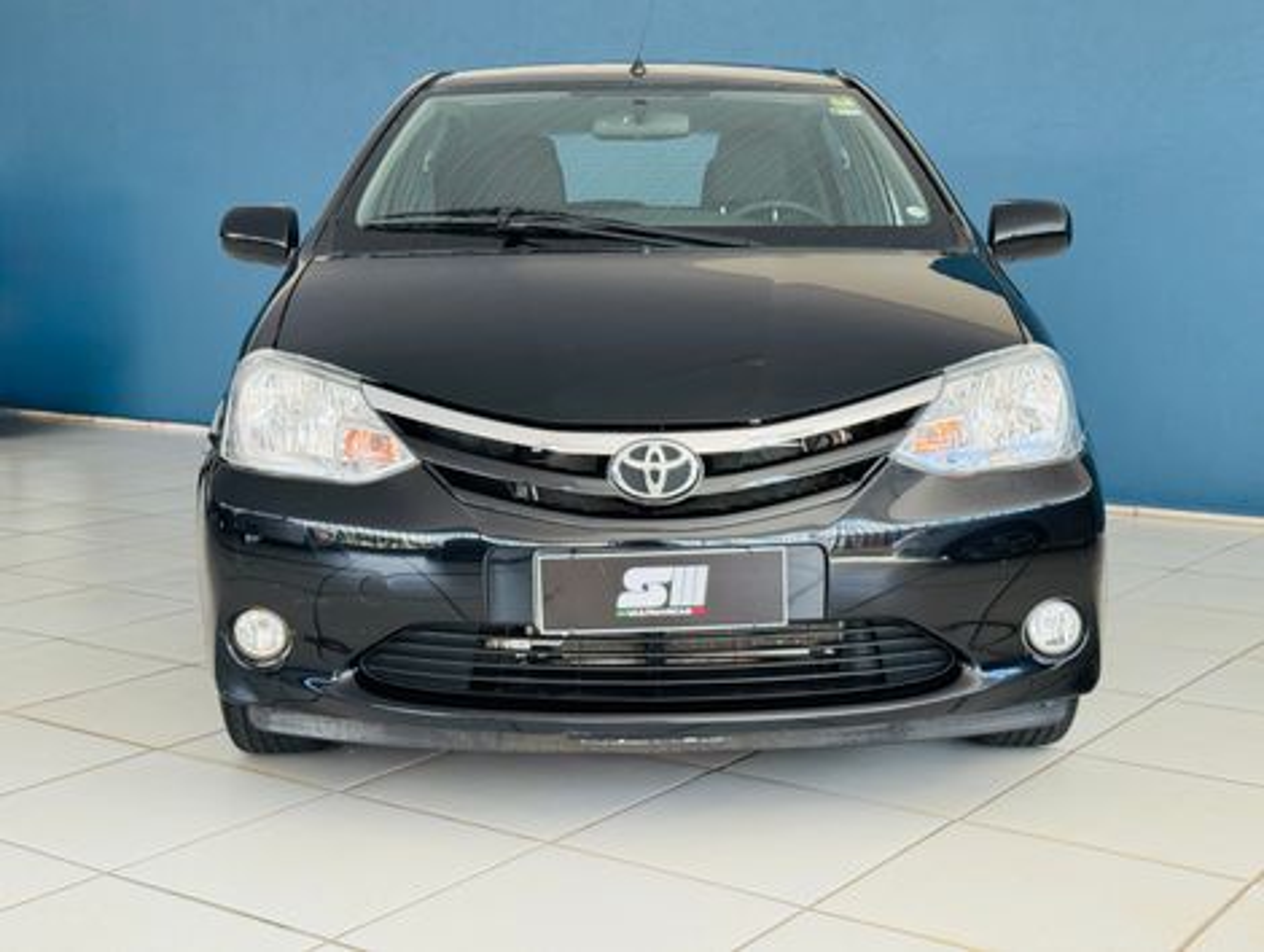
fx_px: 1755
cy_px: 476
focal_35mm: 48
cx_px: 632
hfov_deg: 39.6
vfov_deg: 30.3
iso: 64
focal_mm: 6.76
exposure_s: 1/172
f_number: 1.78
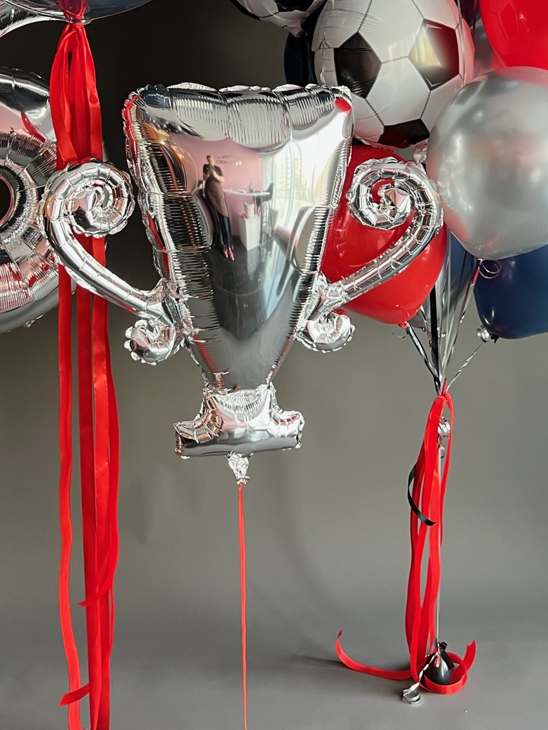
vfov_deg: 39.0
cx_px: 198
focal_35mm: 47
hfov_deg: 30.7
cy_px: 153
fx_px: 992
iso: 125
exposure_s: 1/84
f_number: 1.5
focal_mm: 5.7
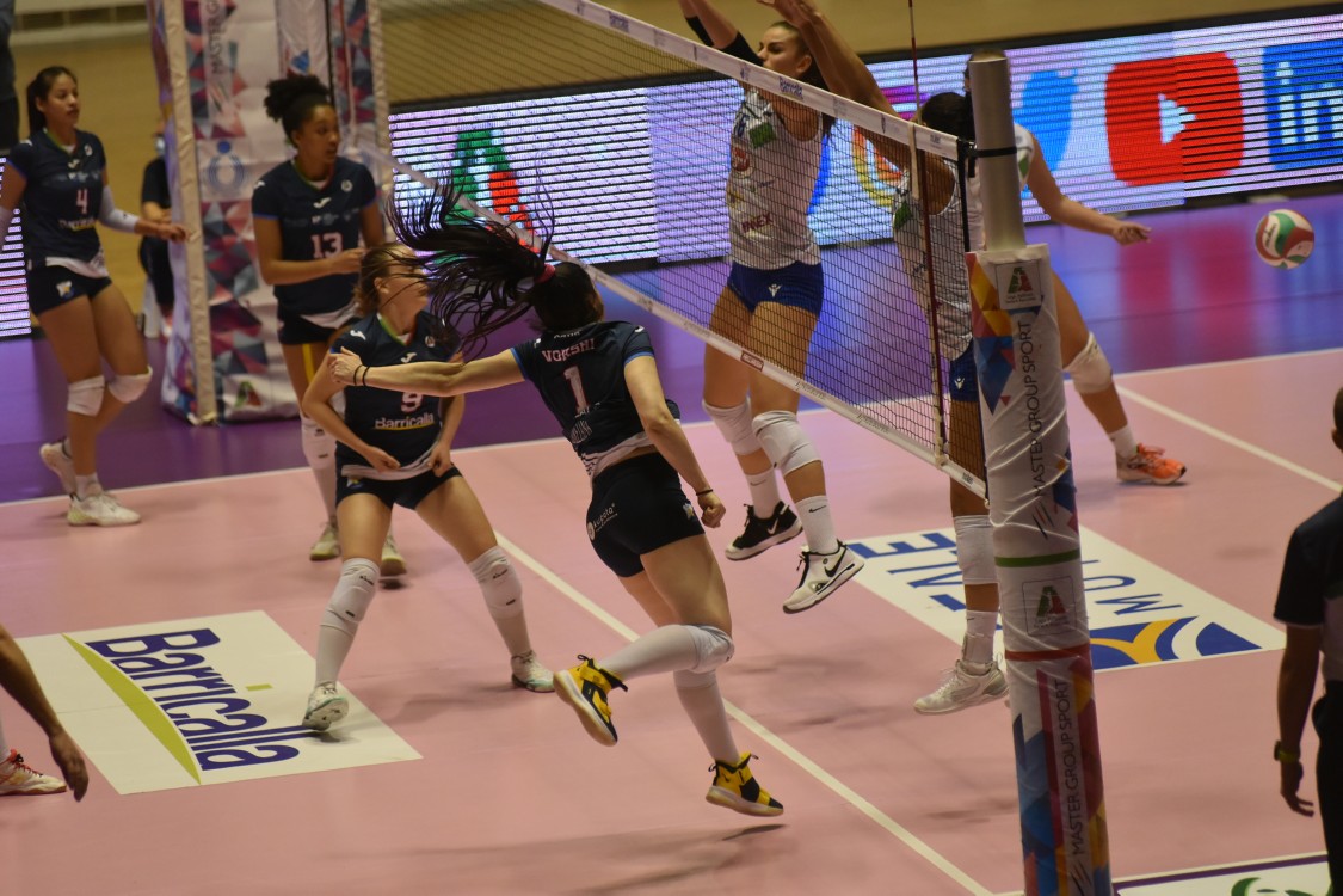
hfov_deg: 10.3
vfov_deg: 6.9
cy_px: 448
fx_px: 7461
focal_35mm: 200
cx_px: 672
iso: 3200
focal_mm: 200
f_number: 4
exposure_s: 1/1000
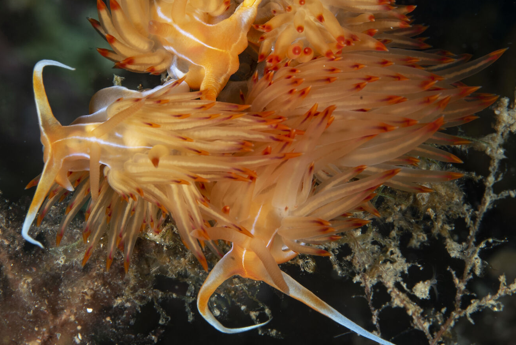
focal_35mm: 110
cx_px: 241
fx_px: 1577
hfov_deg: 18.6
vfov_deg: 12.5
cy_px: 118
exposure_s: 1/100
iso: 200
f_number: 32
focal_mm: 60
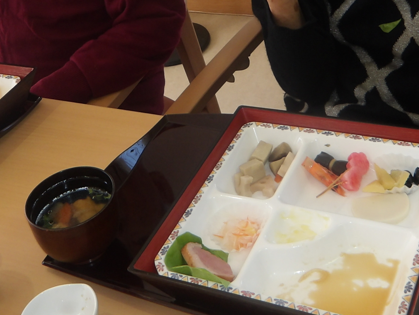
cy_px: -24
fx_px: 763
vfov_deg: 22.1
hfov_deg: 30.7
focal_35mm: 63
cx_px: 184
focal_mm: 4.9
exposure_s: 1/49
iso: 100
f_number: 3
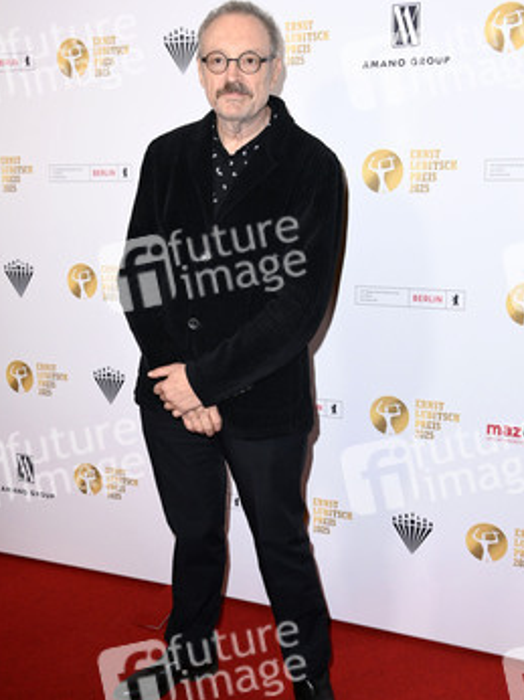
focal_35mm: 40
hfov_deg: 35.9
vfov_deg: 46.8
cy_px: 366
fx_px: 808
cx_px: 261
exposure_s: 1/250
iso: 2000
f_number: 5.6
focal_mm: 36
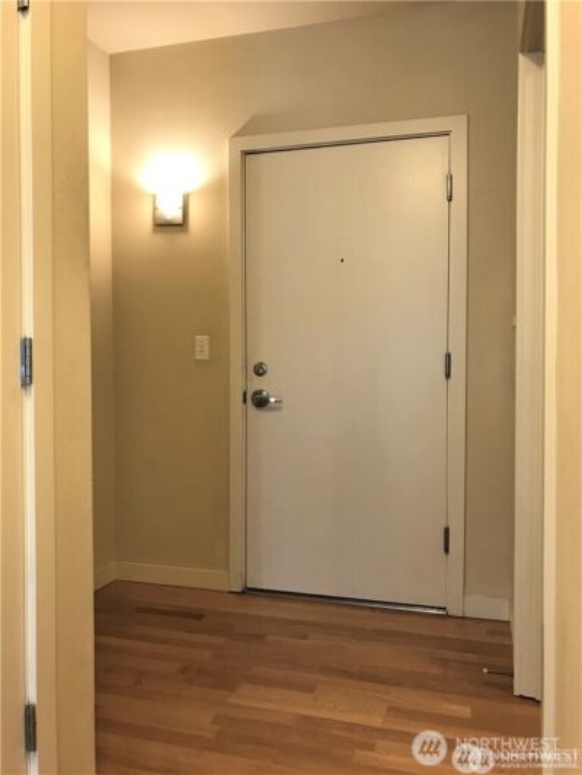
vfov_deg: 63.4
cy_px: 388
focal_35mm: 28
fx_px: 627
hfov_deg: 49.8
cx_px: 291
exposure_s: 1/15
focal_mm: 3.99
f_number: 1.8
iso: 40
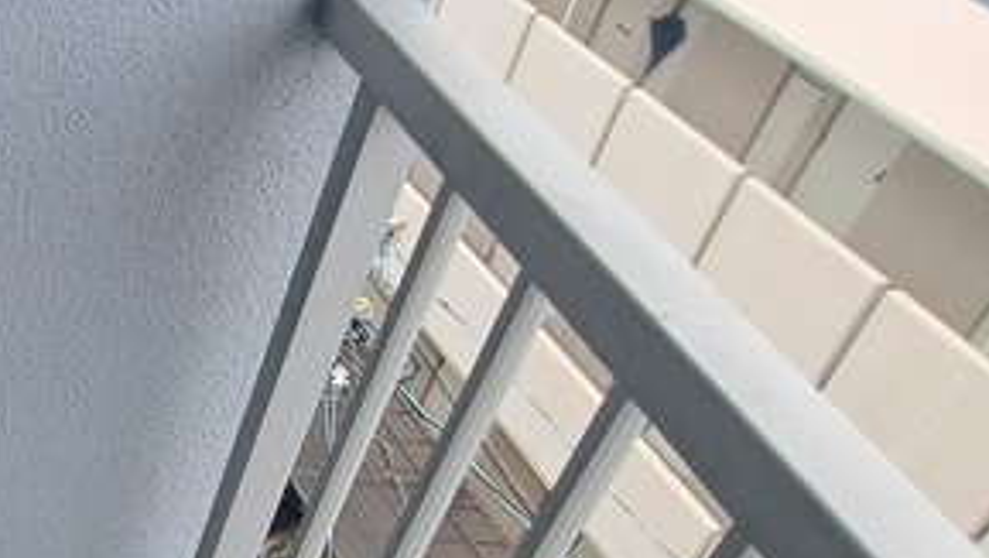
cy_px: 490
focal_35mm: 47
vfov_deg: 24.8
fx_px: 1233
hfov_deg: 33.4
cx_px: -264
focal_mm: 1.74
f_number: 2.2
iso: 50
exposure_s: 1/511
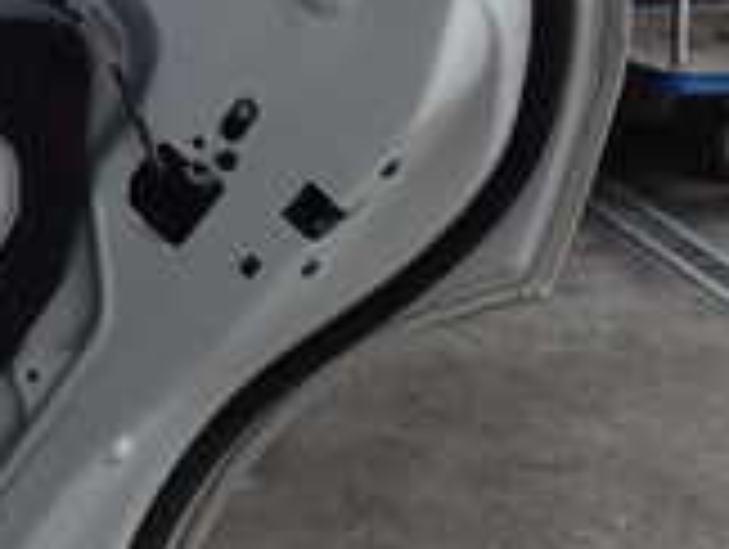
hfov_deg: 17.7
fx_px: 2341
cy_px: -112
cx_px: 248
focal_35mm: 111
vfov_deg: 13.0
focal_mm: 5.4
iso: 100
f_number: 3.2
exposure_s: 1/250
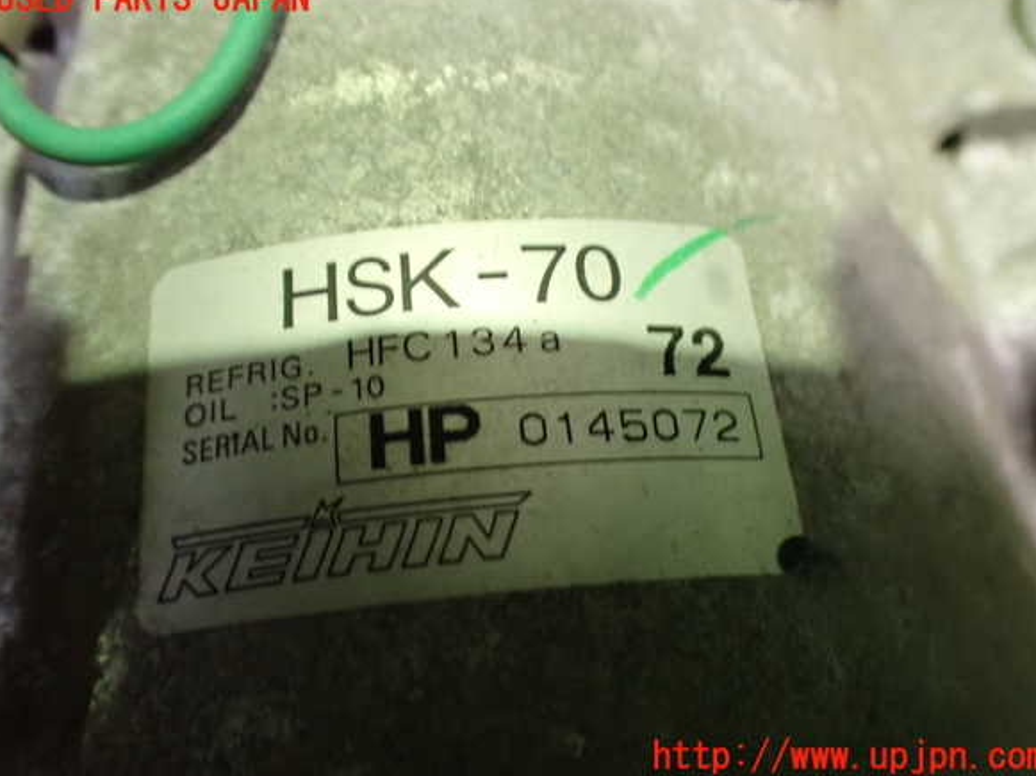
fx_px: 927
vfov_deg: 45.4
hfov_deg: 58.4
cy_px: 378
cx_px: 521
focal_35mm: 31
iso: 1250
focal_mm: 5.4
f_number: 2.3
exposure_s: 1/30
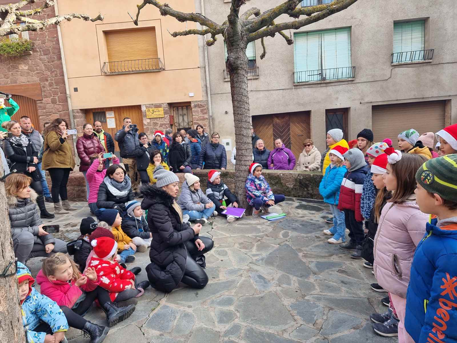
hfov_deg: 71.6
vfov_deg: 56.8
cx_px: 228
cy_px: 172
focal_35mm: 24
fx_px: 317
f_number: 1.8
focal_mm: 6.7
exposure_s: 1/100
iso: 50
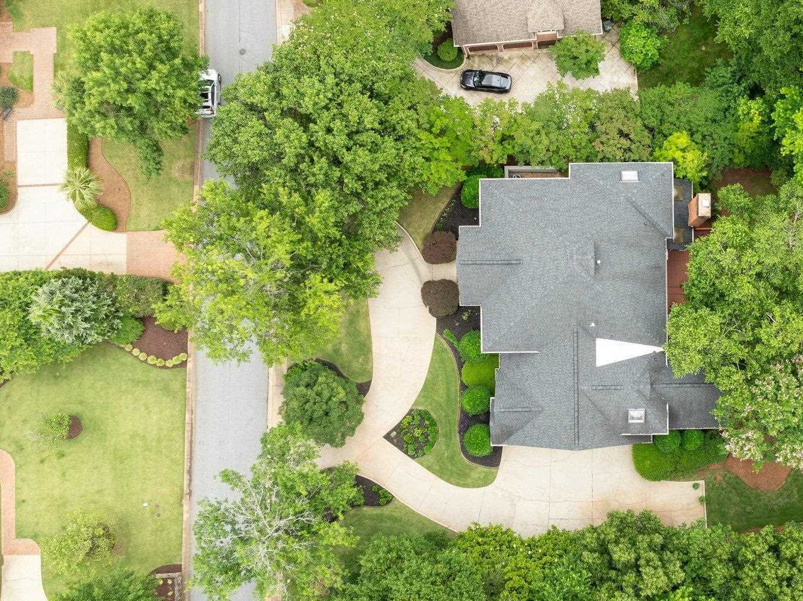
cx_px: 575
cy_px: 315
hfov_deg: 48.7
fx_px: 858
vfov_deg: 38.6
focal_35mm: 37
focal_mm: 12.29
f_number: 4.5
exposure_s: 1/10
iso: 100
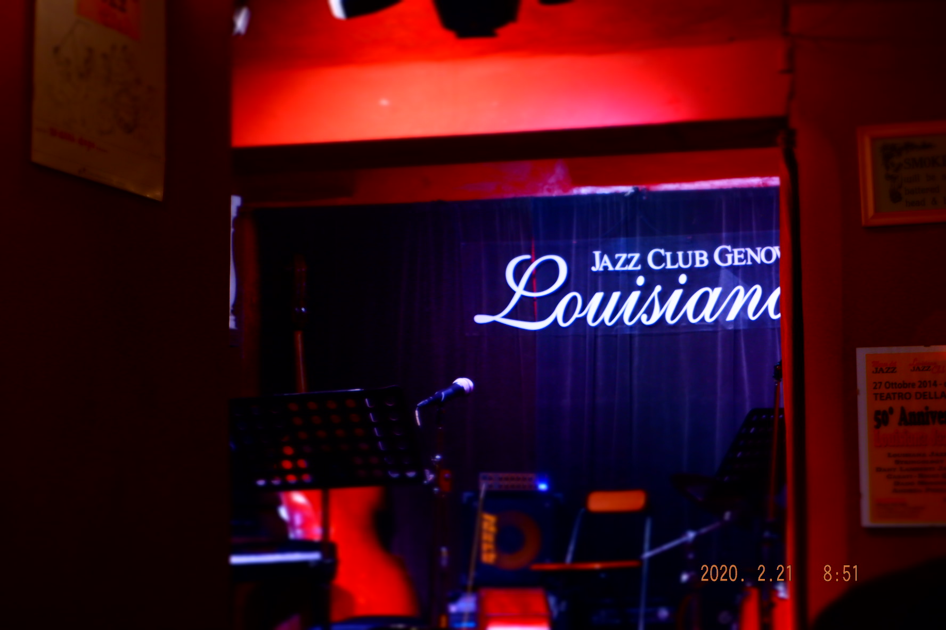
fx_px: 1787
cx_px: 473
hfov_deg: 29.7
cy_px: 315
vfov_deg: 20.0
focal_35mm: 68
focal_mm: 45
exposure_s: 1/14
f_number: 5.6
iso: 800
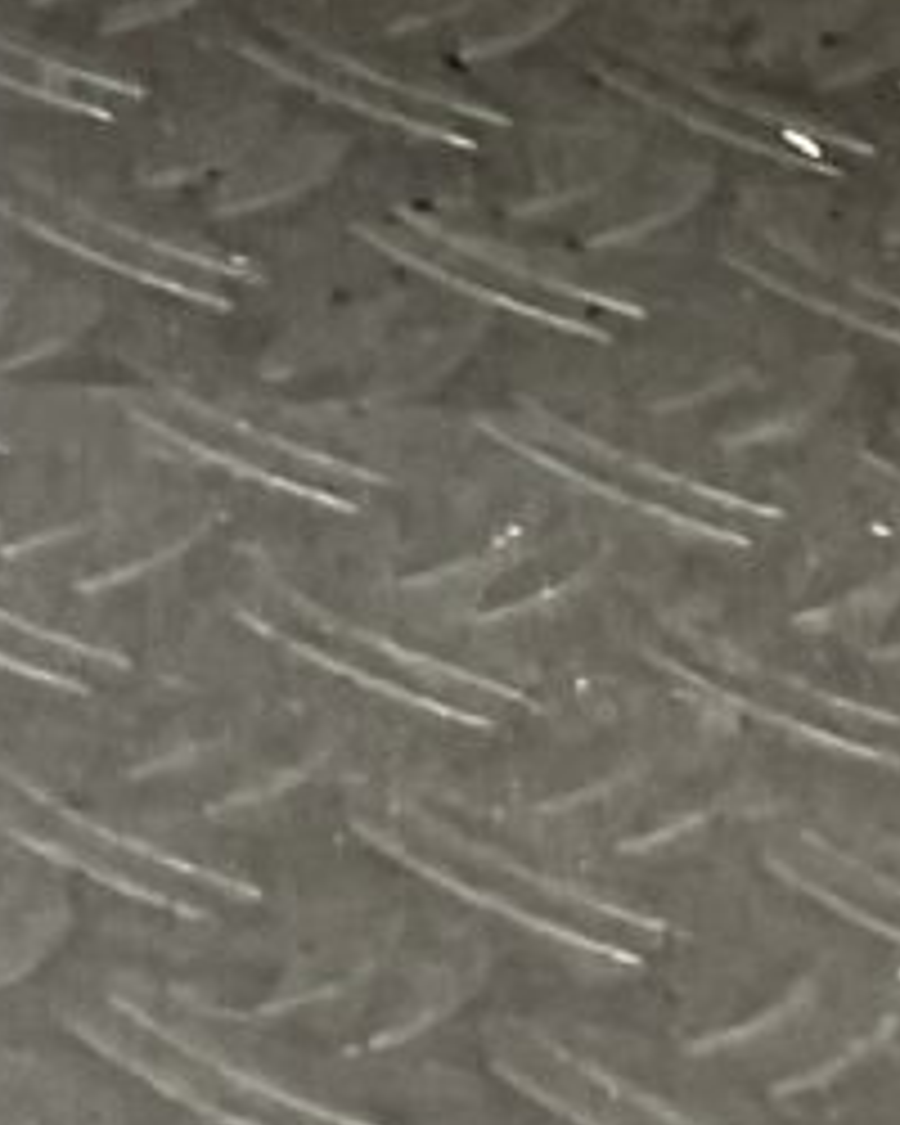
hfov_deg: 4.1
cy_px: -2920
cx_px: -4743
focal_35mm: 290
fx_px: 9656
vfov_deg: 5.9
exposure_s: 1/100
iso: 20
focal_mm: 3
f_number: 1.8
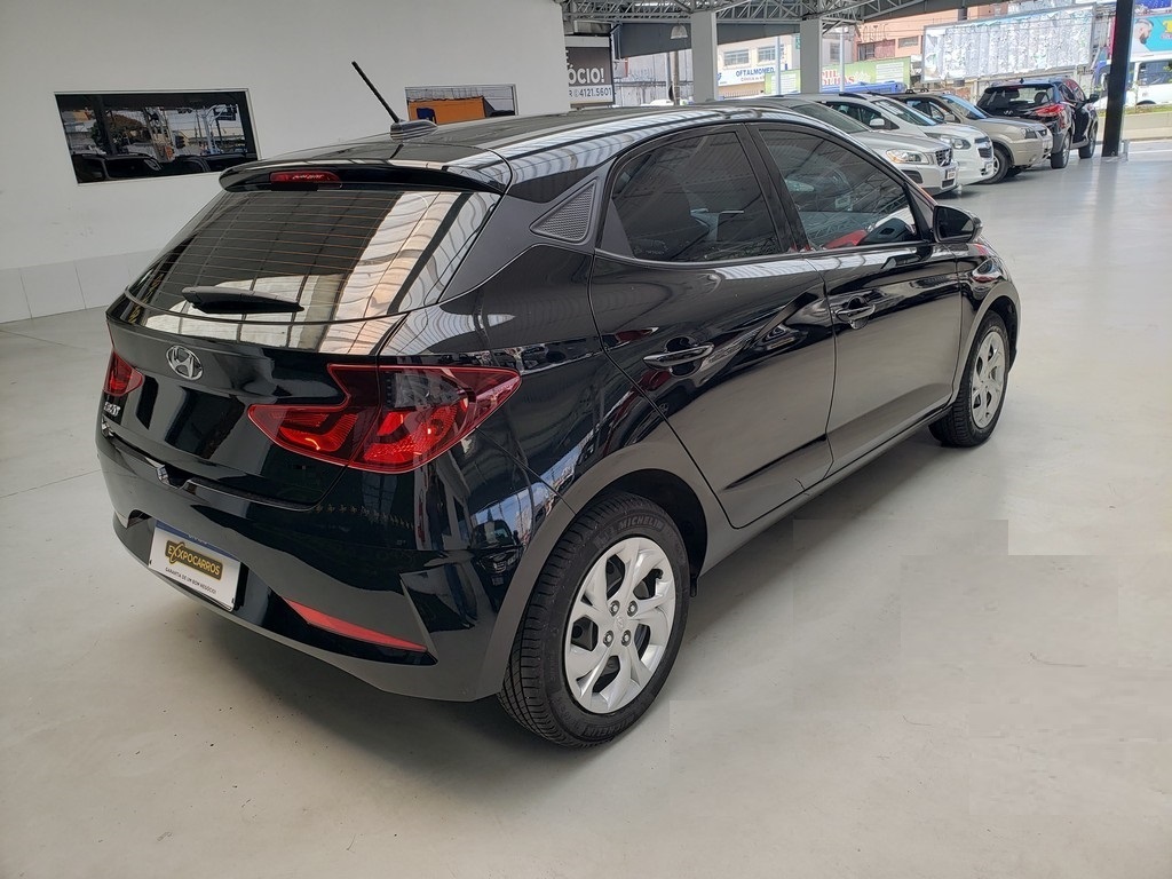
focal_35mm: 26
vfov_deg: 53.1
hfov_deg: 67.3
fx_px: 880
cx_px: 586
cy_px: 440
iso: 50
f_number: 2.4
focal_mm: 4.3
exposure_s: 1/245
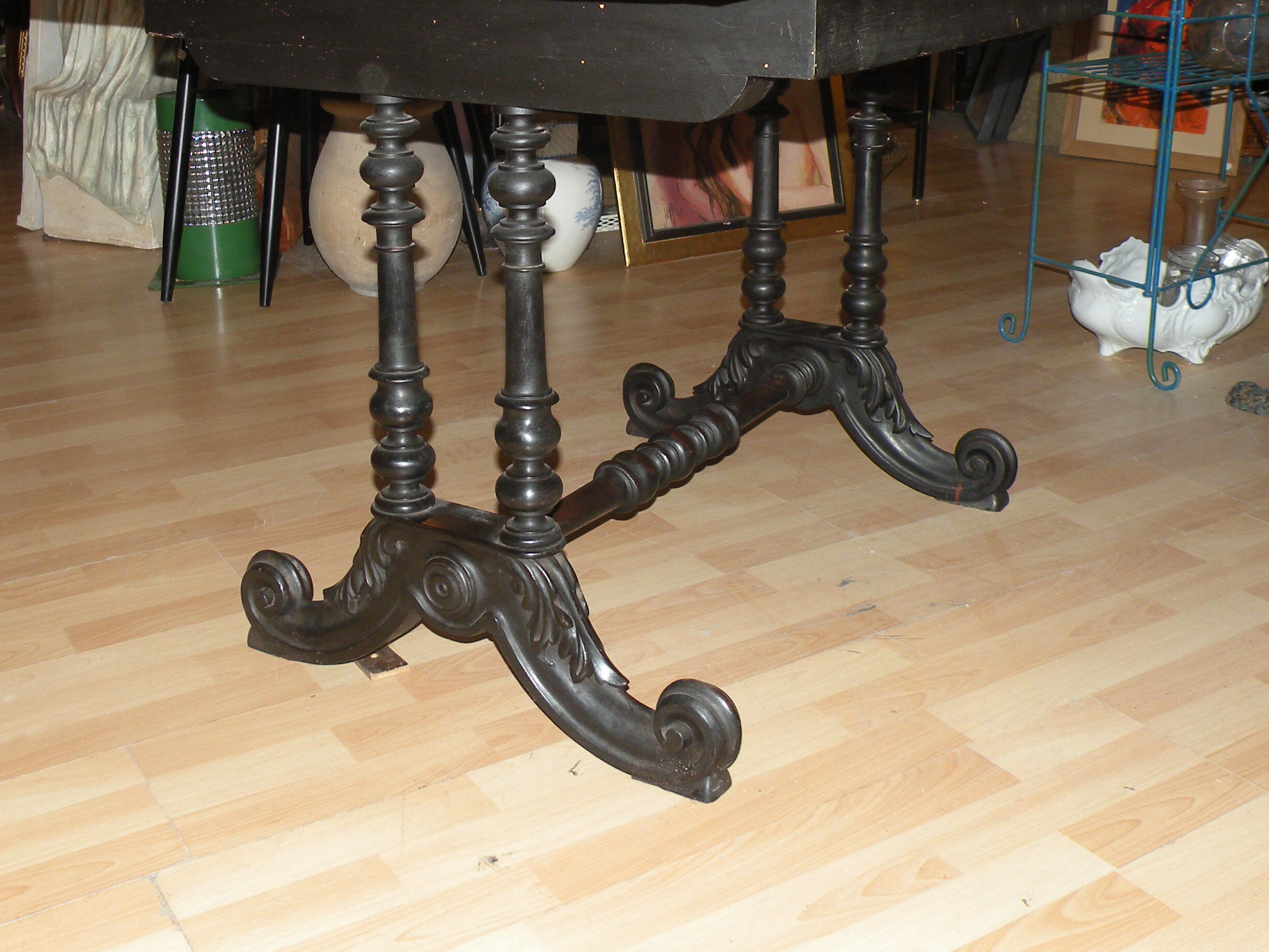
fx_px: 1467
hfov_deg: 46.8
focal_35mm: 40
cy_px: 248
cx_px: 616
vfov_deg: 35.2
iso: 77
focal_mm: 4.7
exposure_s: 1/60
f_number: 2.8
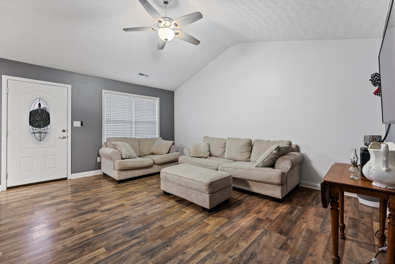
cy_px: 132
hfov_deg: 100.8
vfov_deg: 77.7
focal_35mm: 15
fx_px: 163
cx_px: 198
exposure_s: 1/2
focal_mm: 14.9
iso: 400
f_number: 7.1
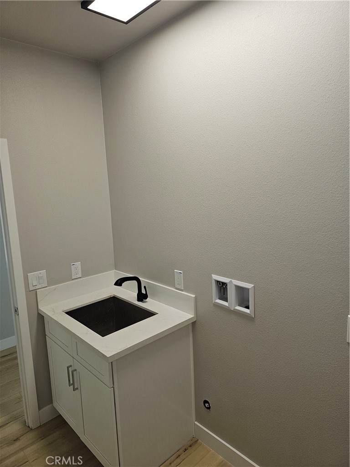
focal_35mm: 23
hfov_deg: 58.9
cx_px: 175
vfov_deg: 73.9
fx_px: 310
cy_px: 234
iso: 25
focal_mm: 6.3
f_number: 1.7
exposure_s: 1/60
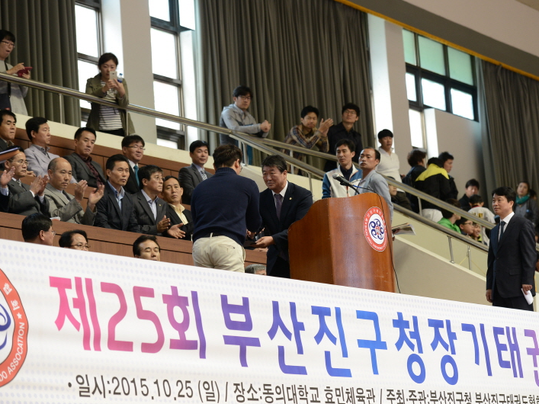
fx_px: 1728
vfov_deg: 13.3
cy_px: 202
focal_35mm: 111
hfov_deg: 17.7
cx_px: 288
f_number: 4
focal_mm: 102
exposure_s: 1/125
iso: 1250
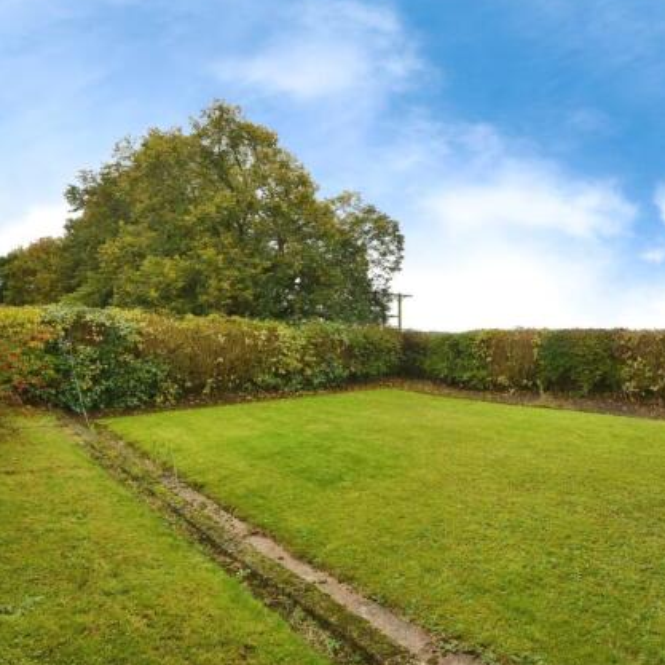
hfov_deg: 74.6
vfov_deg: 74.8
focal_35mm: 20
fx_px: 435
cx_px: 367
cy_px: 329
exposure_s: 1/200
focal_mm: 10
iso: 100
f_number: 7.1
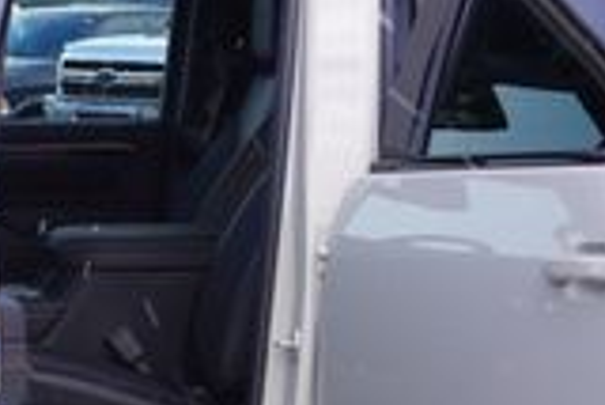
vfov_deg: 6.9
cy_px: 435
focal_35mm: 198
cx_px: -113
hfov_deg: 10.2
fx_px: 3330
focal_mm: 33
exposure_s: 1/100
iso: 100
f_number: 8
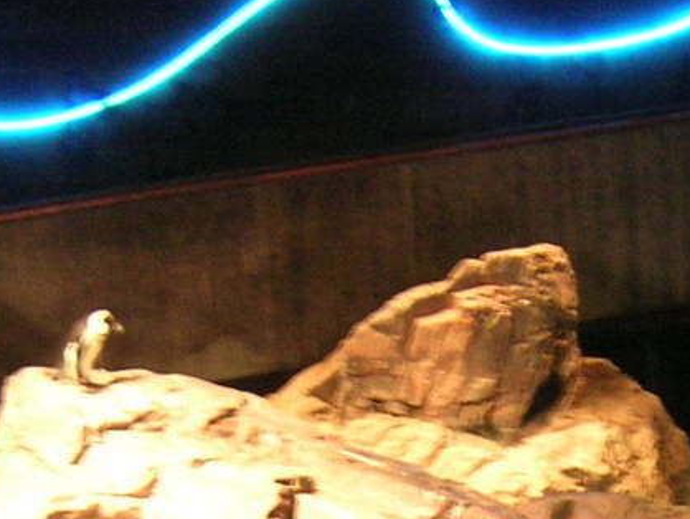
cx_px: 614
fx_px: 2593
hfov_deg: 15.0
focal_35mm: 130
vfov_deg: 11.0
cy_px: 770
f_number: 2.9
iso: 112
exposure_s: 1/3.7
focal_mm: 5.7
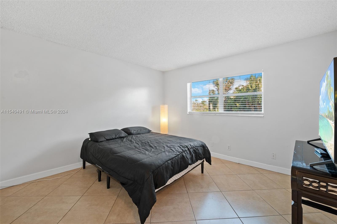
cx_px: 168
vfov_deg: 77.2
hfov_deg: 100.5
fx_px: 140
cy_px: 112
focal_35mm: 15
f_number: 8
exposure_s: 1/1.67
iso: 200
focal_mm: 15
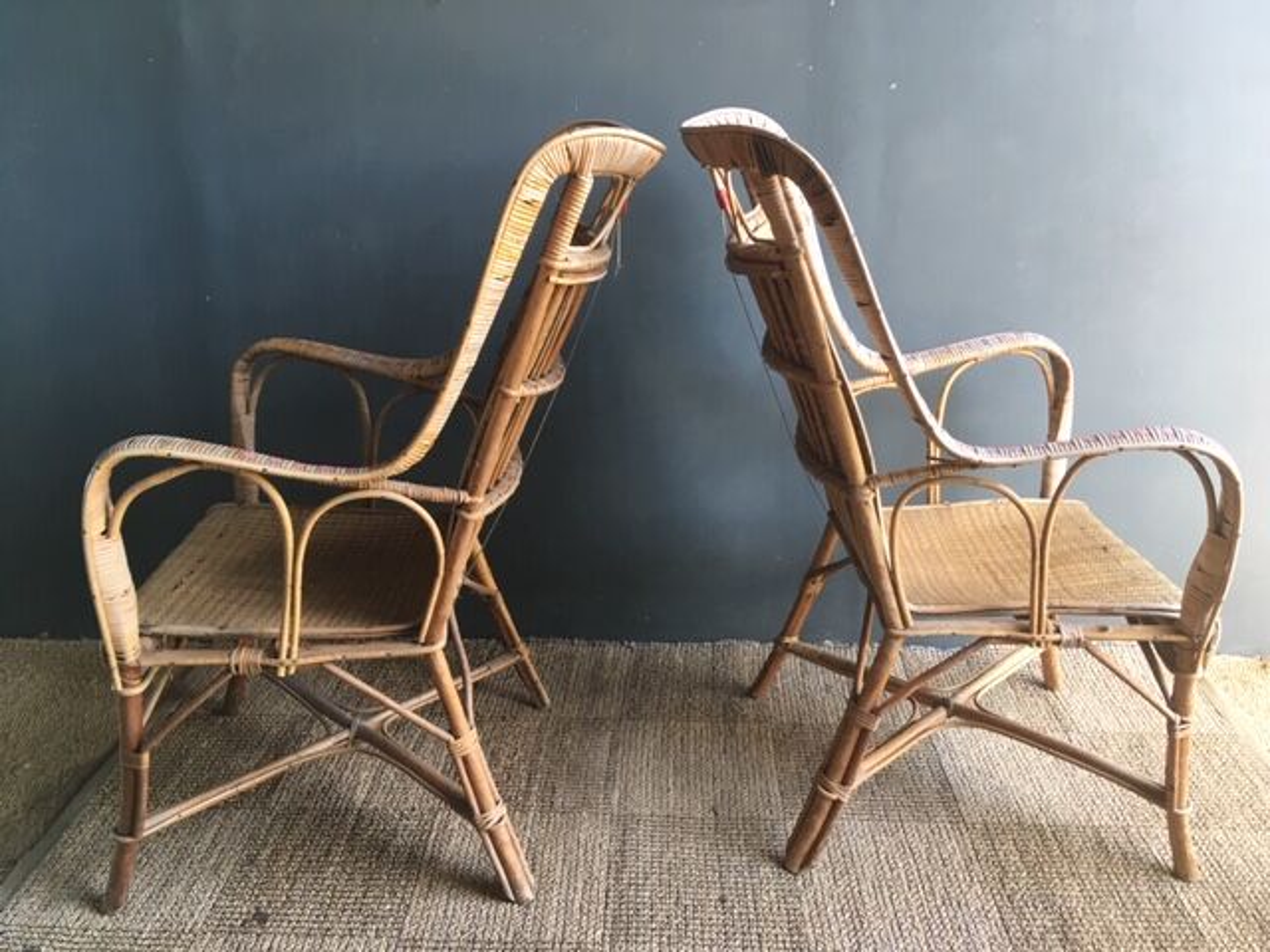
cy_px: 476
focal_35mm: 29
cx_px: 635
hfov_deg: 61.7
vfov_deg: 48.2
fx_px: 1064
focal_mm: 4.15
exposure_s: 1/33
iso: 40
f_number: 2.2
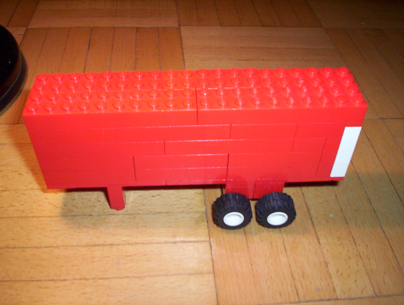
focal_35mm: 38
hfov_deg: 48.9
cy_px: 152
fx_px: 445
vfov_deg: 37.9
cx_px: 202
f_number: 4.5
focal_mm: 4.99
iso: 140
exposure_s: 1/60
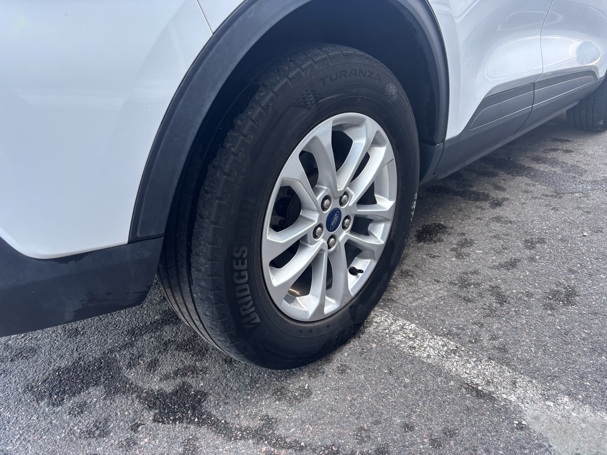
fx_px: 456
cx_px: 304
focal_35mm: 26
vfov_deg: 53.1
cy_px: 228
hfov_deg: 67.3
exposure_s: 1/121
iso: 40
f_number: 1.6
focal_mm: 5.96
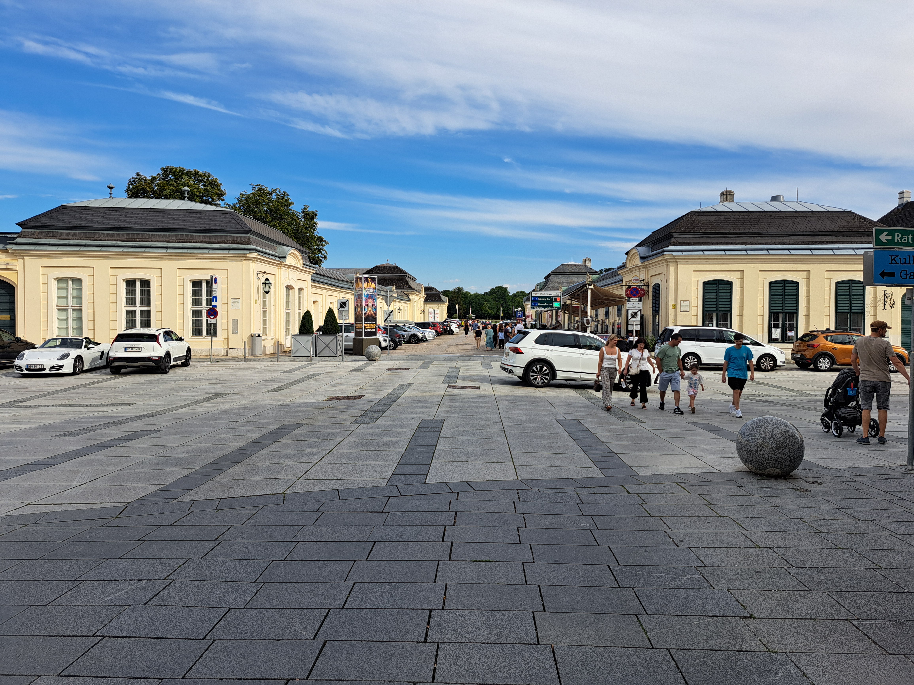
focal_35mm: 24
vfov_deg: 56.8
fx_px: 634
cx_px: 457
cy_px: 342
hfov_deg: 71.6
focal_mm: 5.23
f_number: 1.8
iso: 50
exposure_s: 1/769
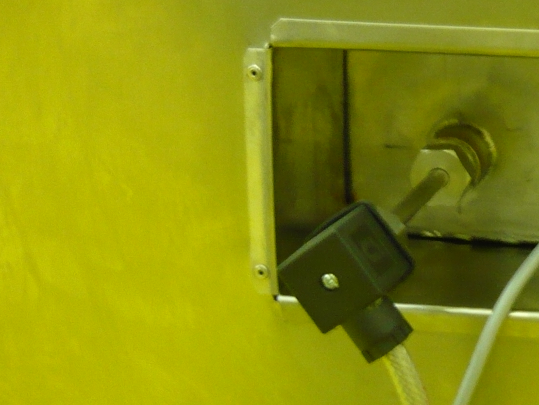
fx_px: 1511
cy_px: 211
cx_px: 643
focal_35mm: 97
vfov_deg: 15.2
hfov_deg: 19.1
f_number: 2.8
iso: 250
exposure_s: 1/30
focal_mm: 5.5
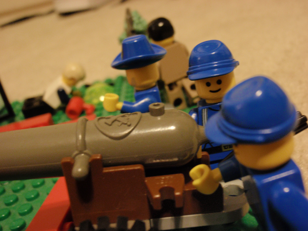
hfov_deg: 46.8
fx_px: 356
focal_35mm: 40
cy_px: 116
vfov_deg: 36.0
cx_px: 154
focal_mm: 7.25
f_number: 3.9
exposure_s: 1/5
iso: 200
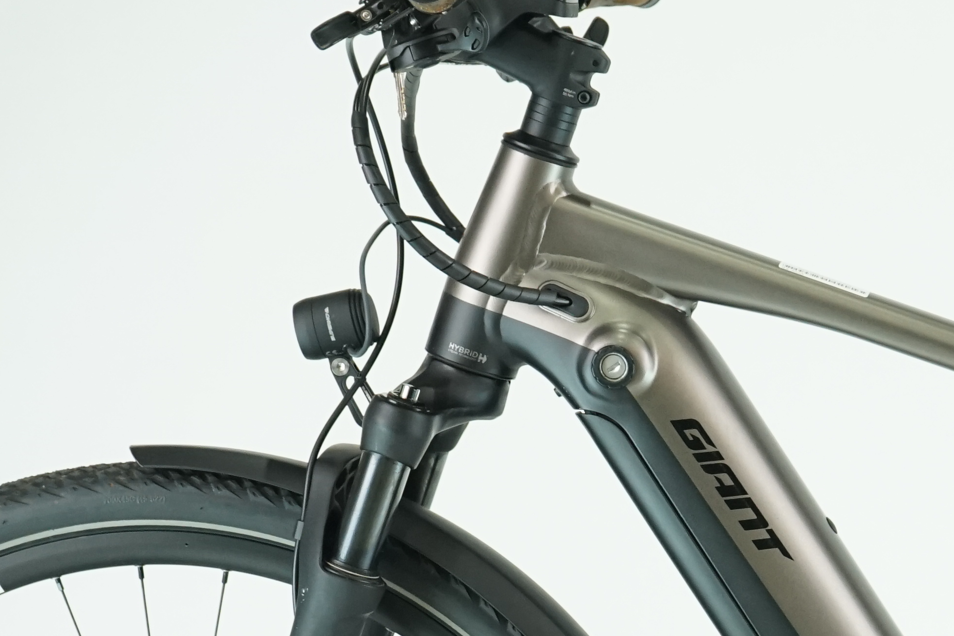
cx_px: 1040
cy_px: 669
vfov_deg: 8.2
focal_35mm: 166
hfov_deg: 12.2
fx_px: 4398
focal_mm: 54
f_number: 5.6
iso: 1600
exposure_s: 1/200
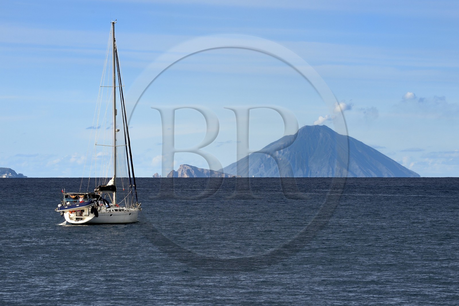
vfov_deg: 6.9
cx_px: 230
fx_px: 2549
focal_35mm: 200
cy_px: 153
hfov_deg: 10.3
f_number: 8
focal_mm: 200
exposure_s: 1/640
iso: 200
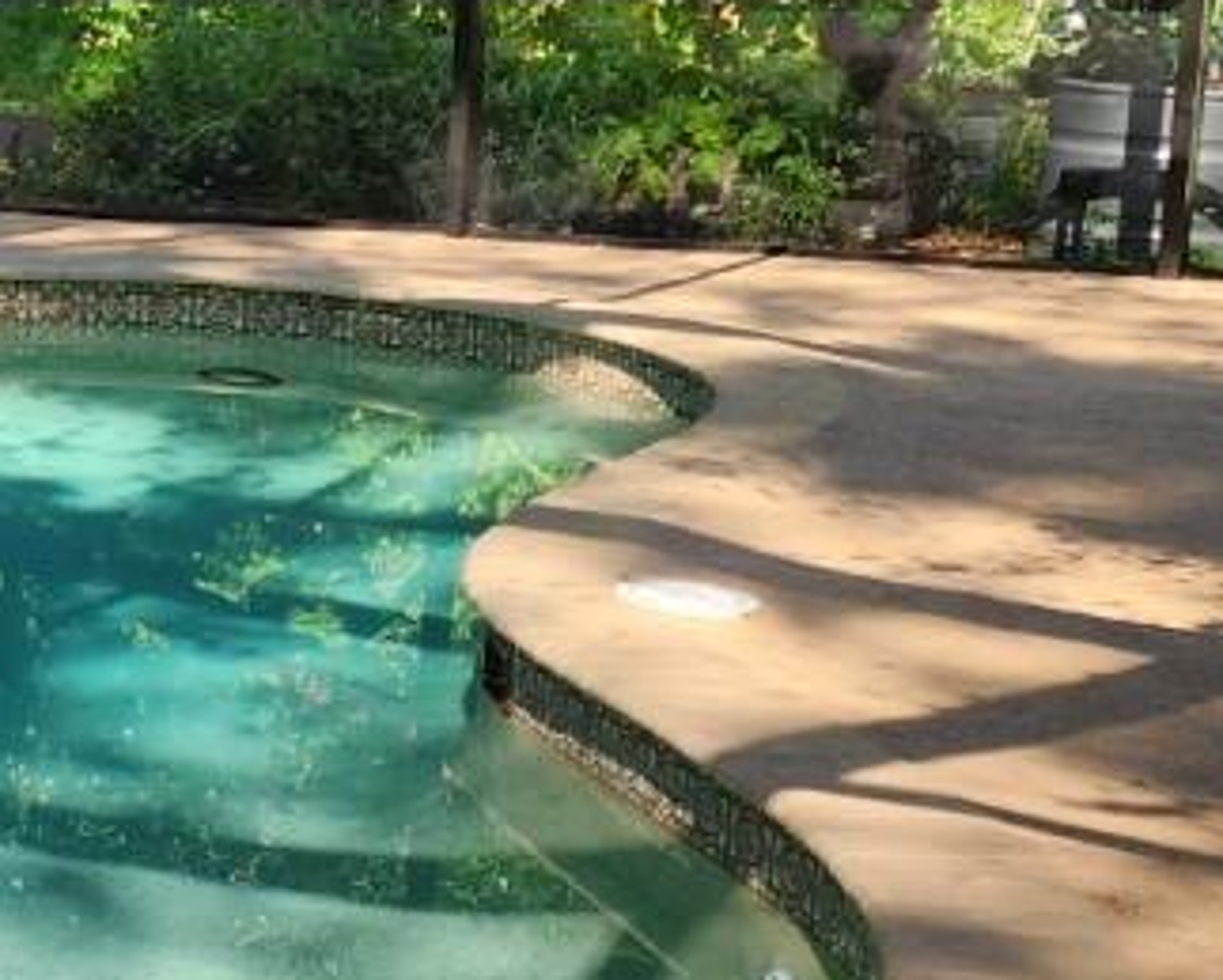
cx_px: -916
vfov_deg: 15.4
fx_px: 3623
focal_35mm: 100
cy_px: 628
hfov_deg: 16.4
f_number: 1.8
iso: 16
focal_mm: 6.4
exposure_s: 1/180
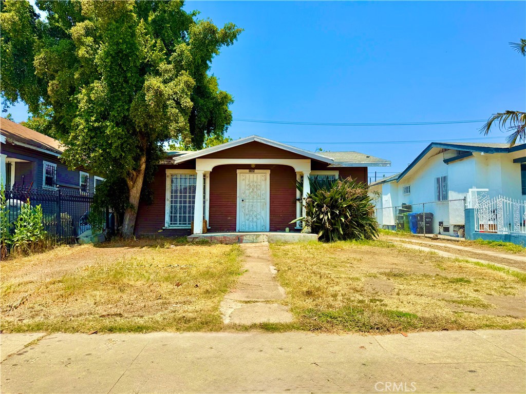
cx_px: 263
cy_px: 197
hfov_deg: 71.6
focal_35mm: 24
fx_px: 365
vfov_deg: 56.8
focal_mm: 6.76
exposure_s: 1/5319
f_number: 1.78
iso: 80
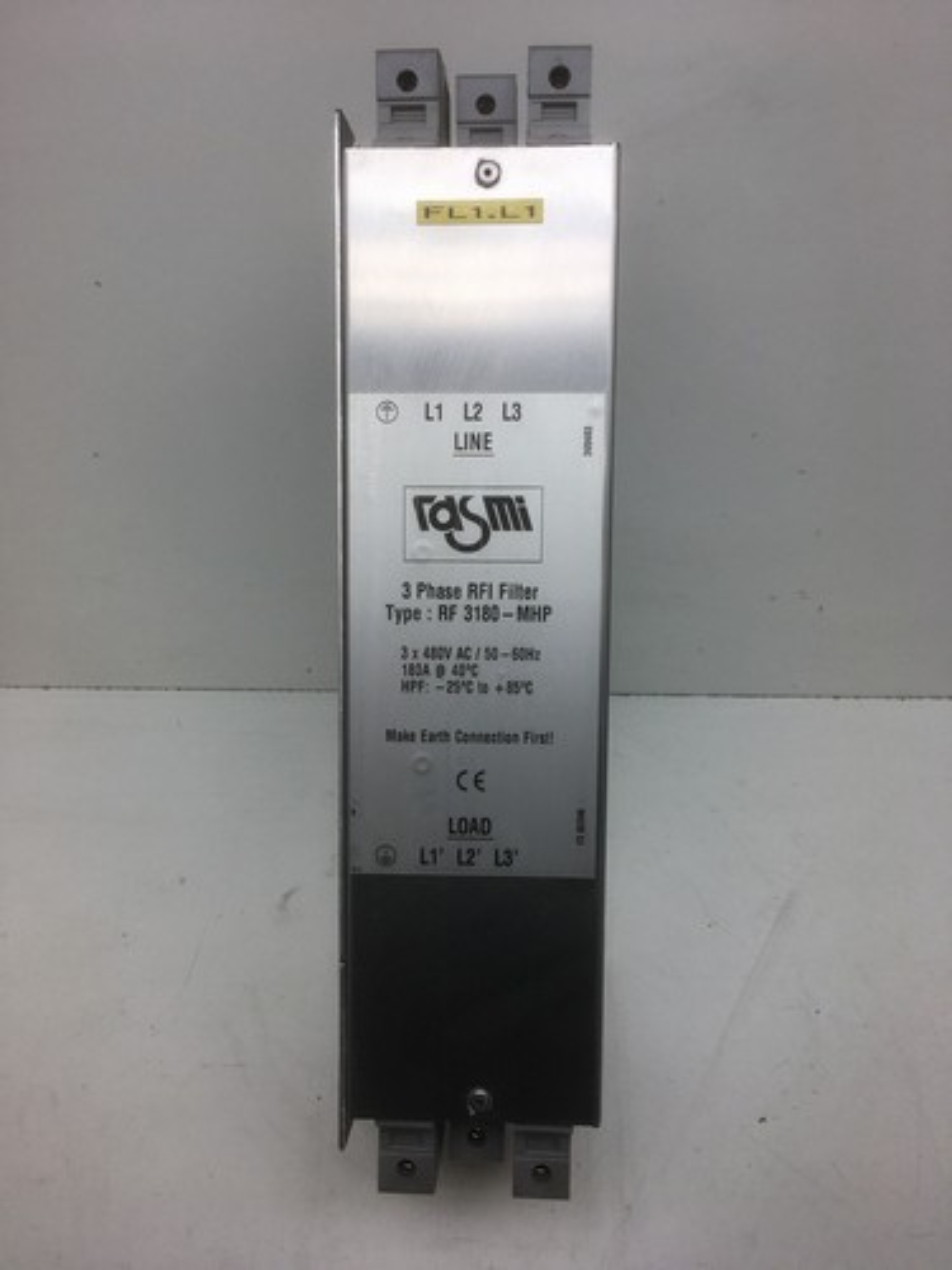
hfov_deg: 48.2
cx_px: 476
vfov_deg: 61.7
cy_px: 635
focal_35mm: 29
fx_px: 1063
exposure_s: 1/166
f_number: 2.2
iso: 25
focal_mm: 4.15
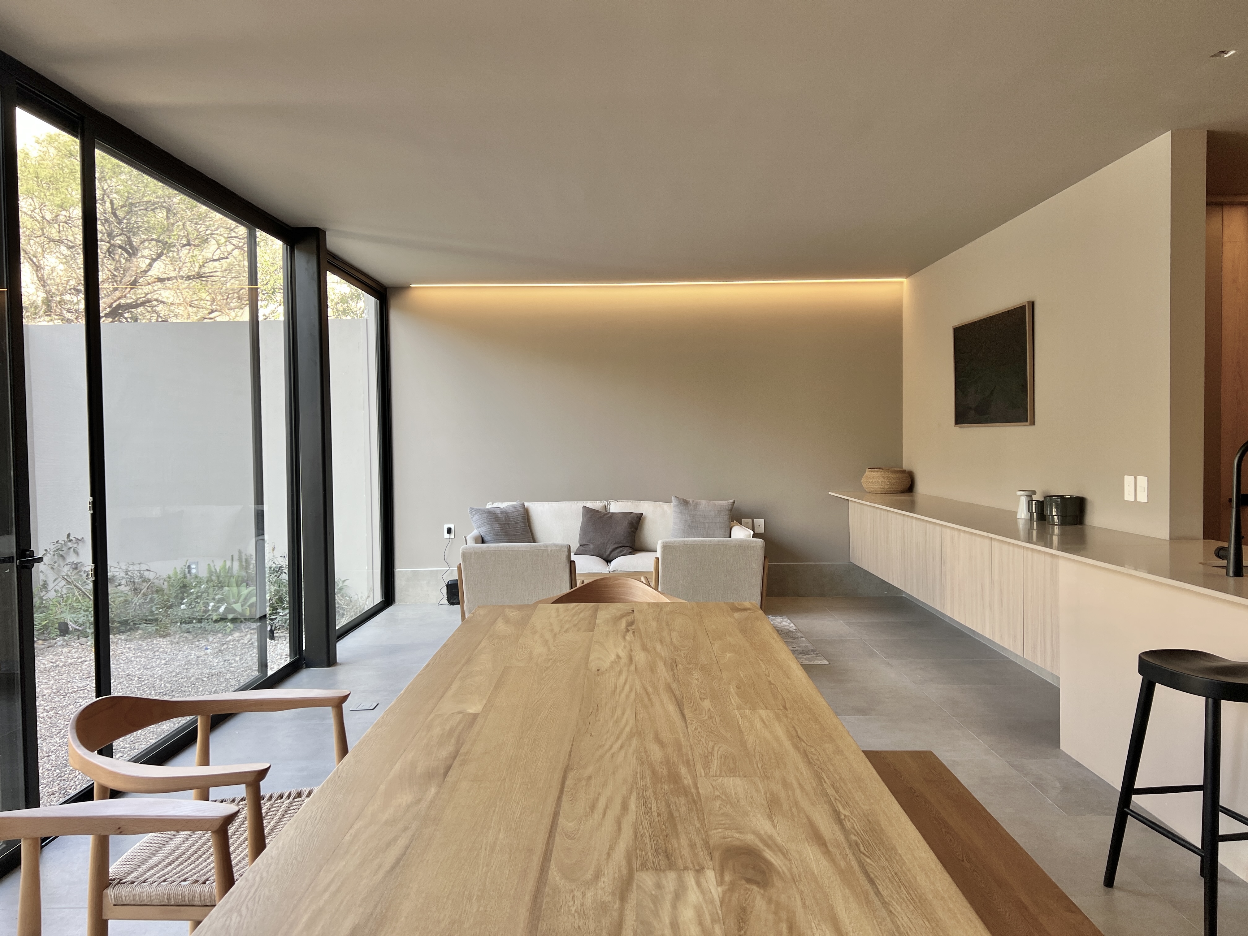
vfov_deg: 53.1
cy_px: 468
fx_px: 937
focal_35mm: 26
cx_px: 624
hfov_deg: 67.3
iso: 50
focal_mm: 5.7
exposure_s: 1/145
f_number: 1.5
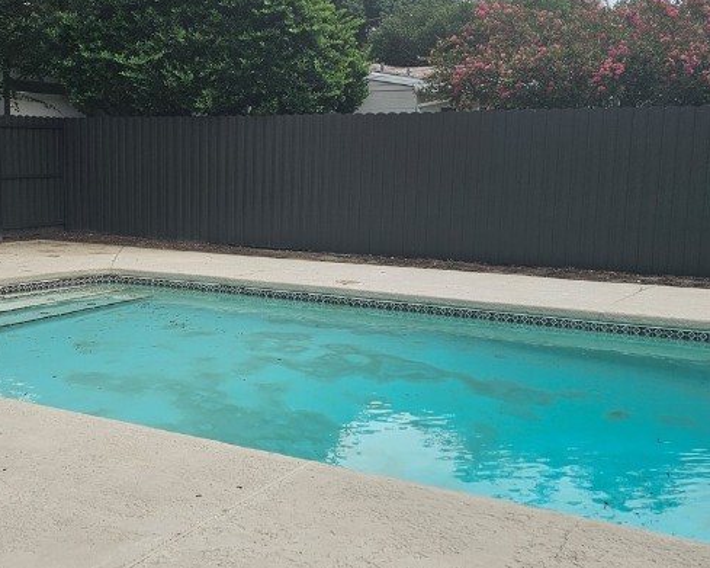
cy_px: 276
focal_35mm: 47
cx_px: 179
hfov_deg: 38.5
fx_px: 987
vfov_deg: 32.1
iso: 10
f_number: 1.7
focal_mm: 6.3
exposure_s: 1/612
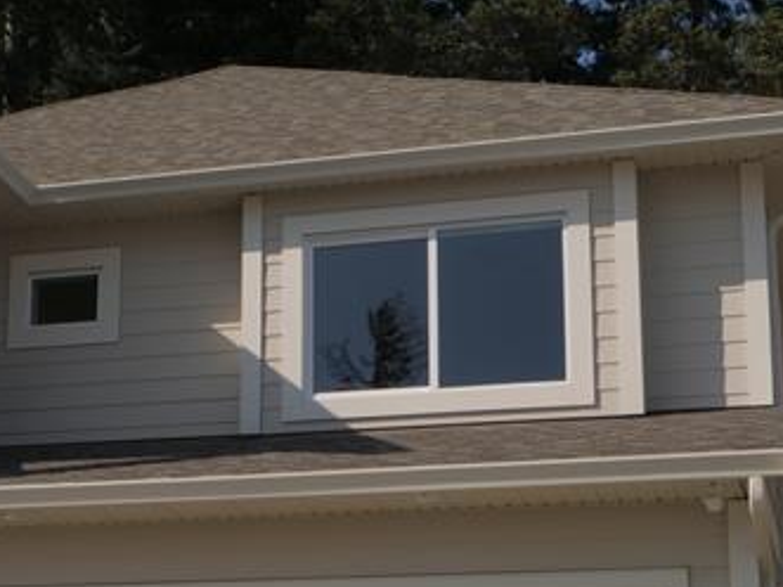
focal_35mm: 99
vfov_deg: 14.9
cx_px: -66
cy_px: 450
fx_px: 2239
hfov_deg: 19.1
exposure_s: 1/800
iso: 200
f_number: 8
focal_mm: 16
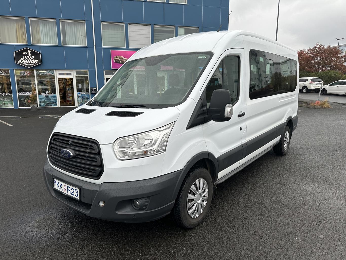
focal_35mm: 24
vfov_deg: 56.8
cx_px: 173
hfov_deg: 71.6
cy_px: 130
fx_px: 240
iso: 80
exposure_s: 1/331
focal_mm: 6.86
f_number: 1.78
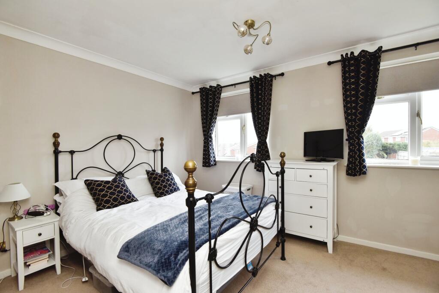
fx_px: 195
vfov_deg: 73.8
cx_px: 220
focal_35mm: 16
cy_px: 146
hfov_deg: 96.7
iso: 500
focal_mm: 16
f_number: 7.1
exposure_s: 1/25
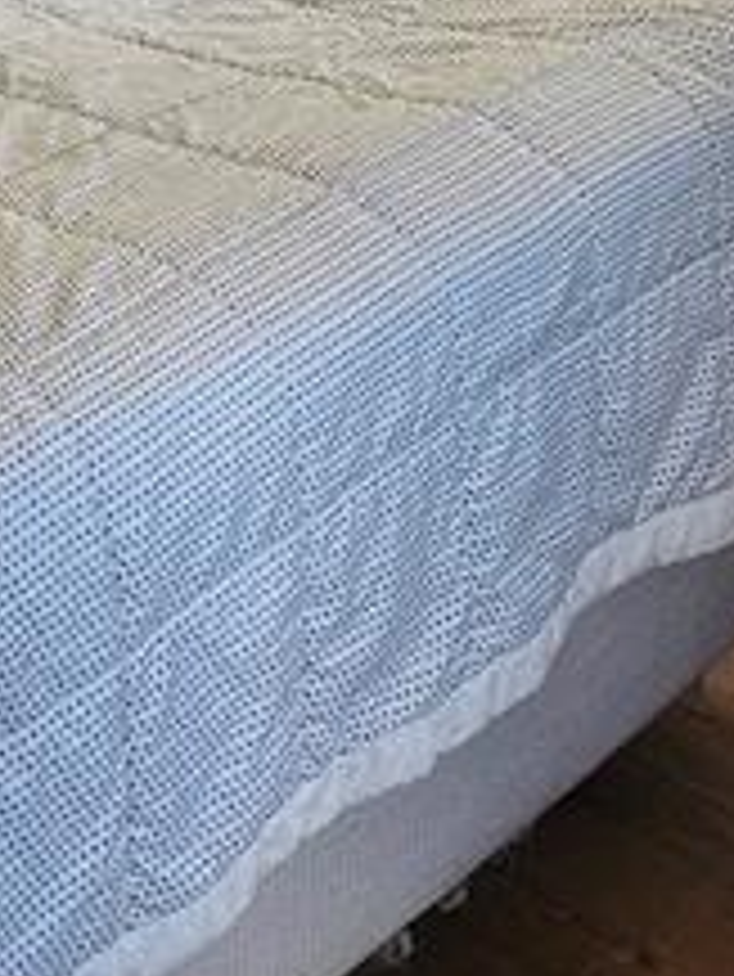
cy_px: -585
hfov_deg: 16.3
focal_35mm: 85
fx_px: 2401
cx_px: -248
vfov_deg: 19.4
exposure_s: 1/253
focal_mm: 6.86
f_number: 1.78
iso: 80
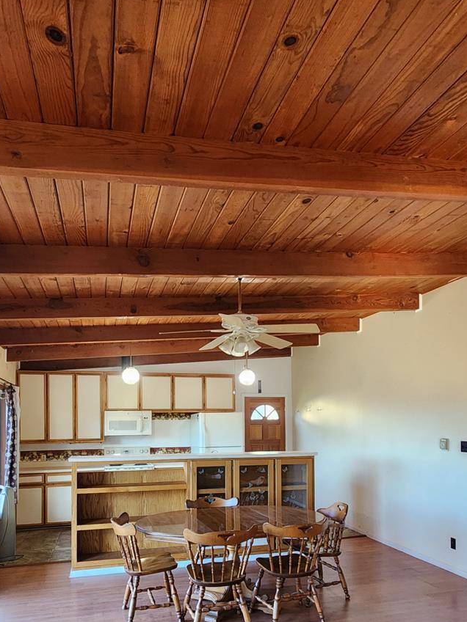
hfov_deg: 58.8
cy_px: 417
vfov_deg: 71.7
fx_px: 414
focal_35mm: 23
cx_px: 218
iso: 400
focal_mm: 2.2
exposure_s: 1/60
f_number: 2.2
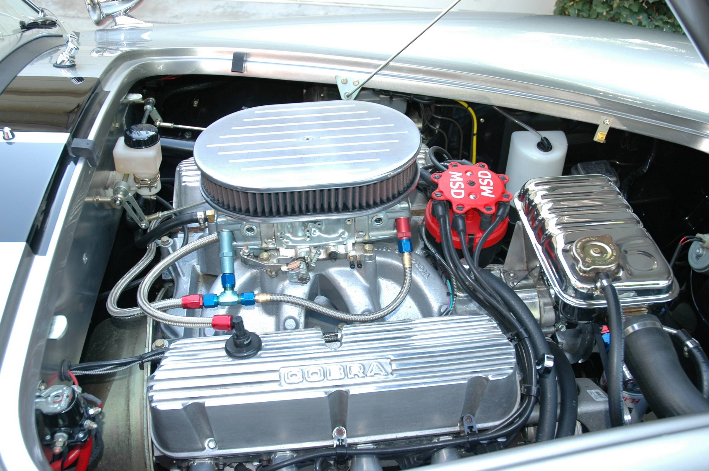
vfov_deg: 36.8
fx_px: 708
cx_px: 354
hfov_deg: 53.2
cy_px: 236
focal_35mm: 36
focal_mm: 24
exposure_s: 1/30
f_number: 4.5
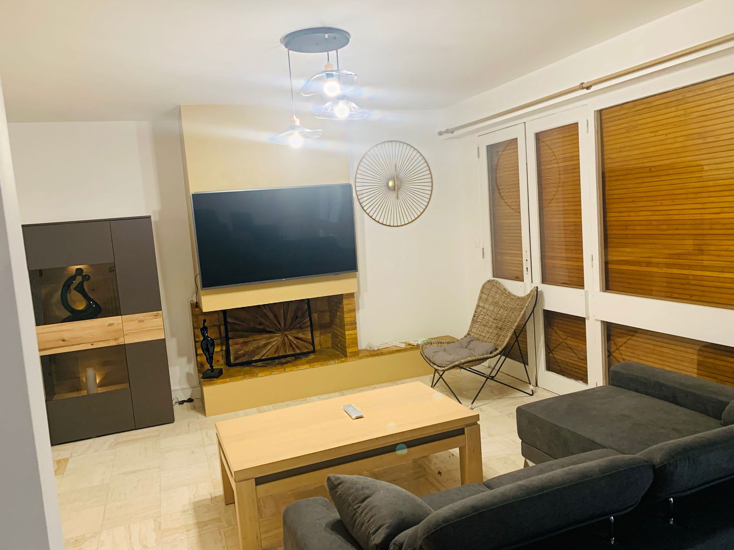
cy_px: 275
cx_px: 367
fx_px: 551
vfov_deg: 53.1
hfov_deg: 67.3
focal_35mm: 26
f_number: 1.8
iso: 160
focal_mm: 4.25
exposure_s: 1/50
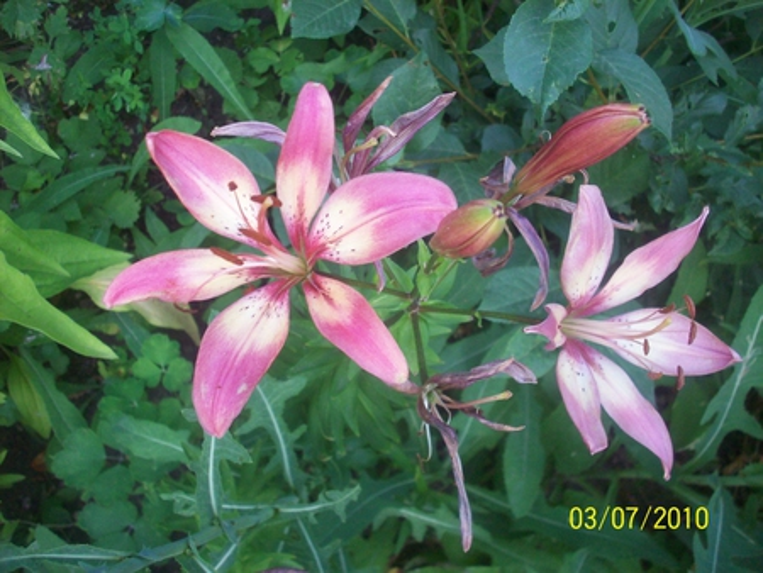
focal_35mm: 37
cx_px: 382
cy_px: 286
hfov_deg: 50.1
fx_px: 816
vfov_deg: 38.7
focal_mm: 6.2
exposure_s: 1/64
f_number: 2.8
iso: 151
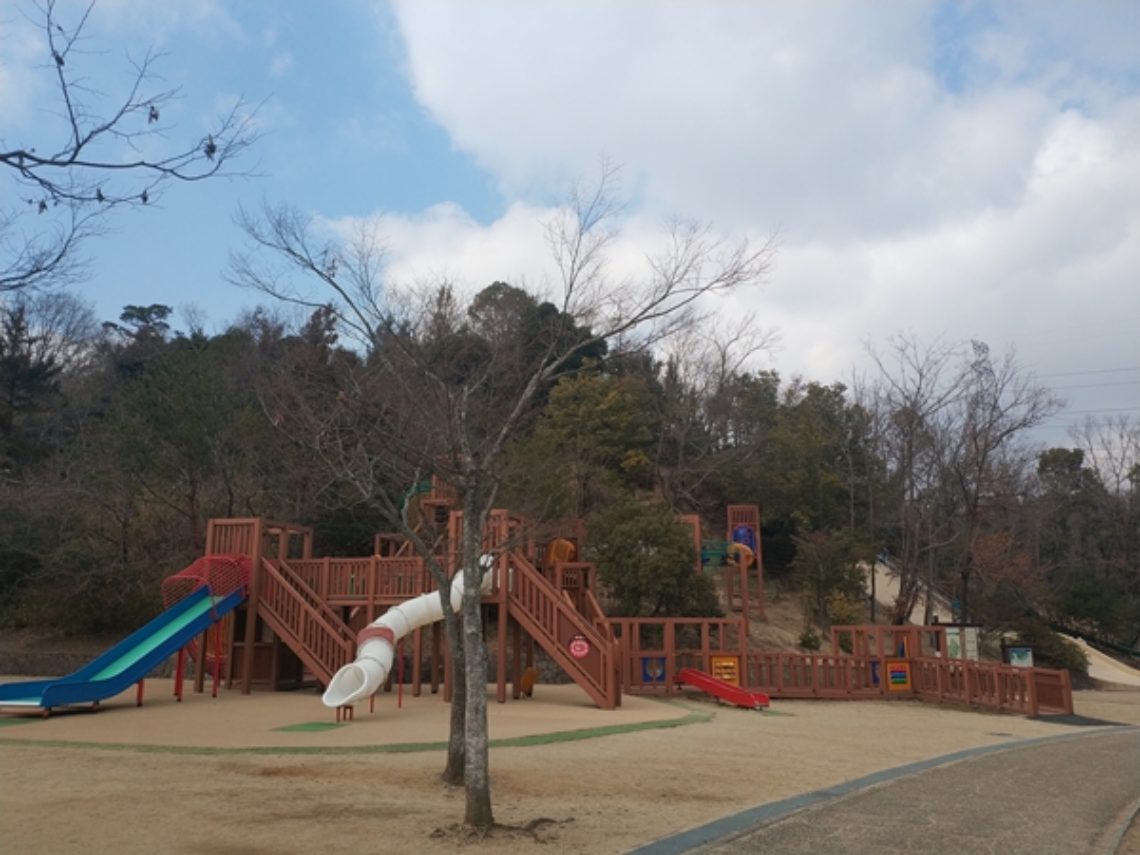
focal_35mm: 32
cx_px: 570
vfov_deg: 44.2
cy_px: 428
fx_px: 1054
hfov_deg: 56.8
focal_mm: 4.5
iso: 100
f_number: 2
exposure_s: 1/1440
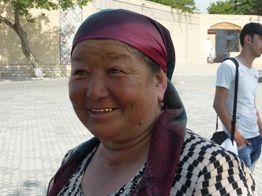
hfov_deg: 28.2
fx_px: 522
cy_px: 98
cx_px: 131
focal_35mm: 69
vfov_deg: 21.3
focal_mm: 11.7
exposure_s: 1/500
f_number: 4.9
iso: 100
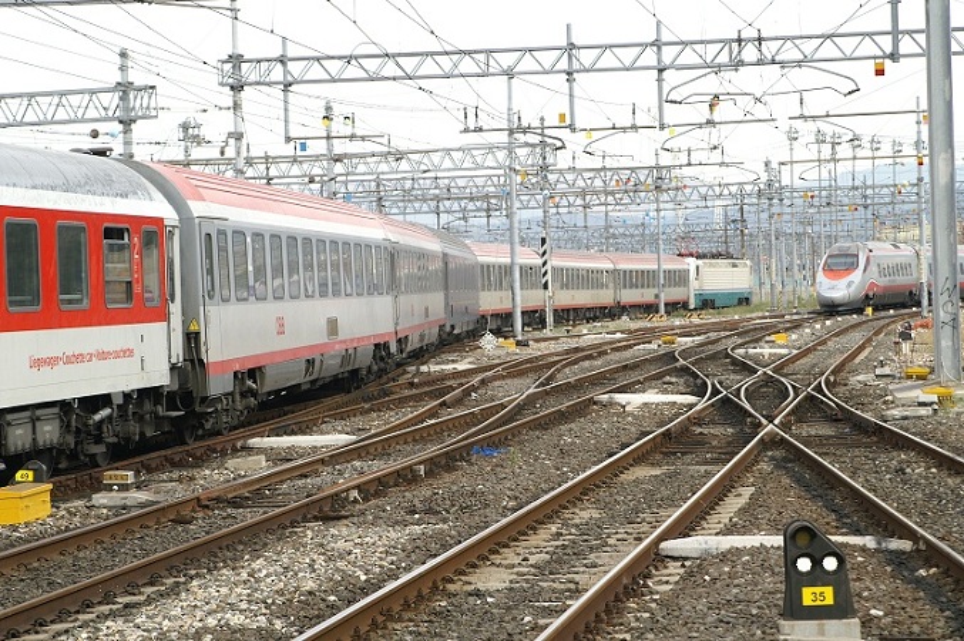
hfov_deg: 18.2
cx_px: 482
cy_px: 320
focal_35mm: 112
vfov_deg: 12.2
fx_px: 3010
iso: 200
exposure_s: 1/500
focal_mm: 75
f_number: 4
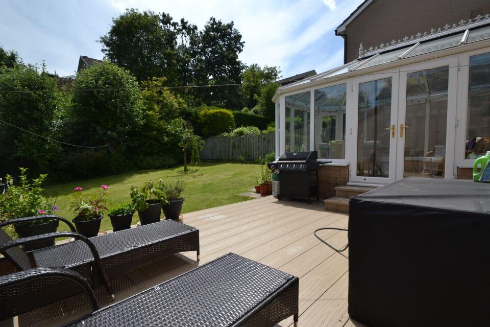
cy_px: 170
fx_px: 218
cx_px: 241
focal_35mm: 16
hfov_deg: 96.7
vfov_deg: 73.7
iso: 100
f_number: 8
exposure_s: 1/250
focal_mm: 10
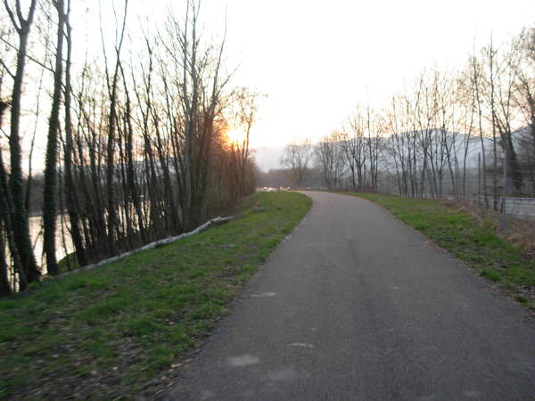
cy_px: 200
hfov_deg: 49.0
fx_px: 587
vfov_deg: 37.7
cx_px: 268
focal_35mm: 38
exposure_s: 1/121
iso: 79
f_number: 2.9
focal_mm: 6.3
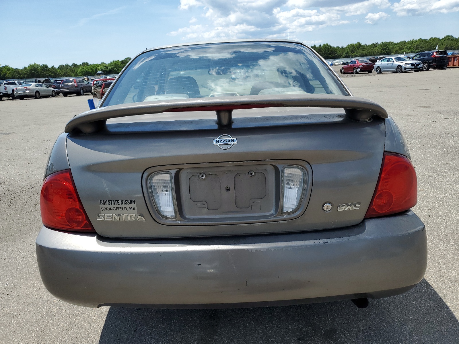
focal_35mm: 26
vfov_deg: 53.1
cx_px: 230
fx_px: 345
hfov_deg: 67.3
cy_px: 172
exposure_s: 1/3333
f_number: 1.5
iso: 50
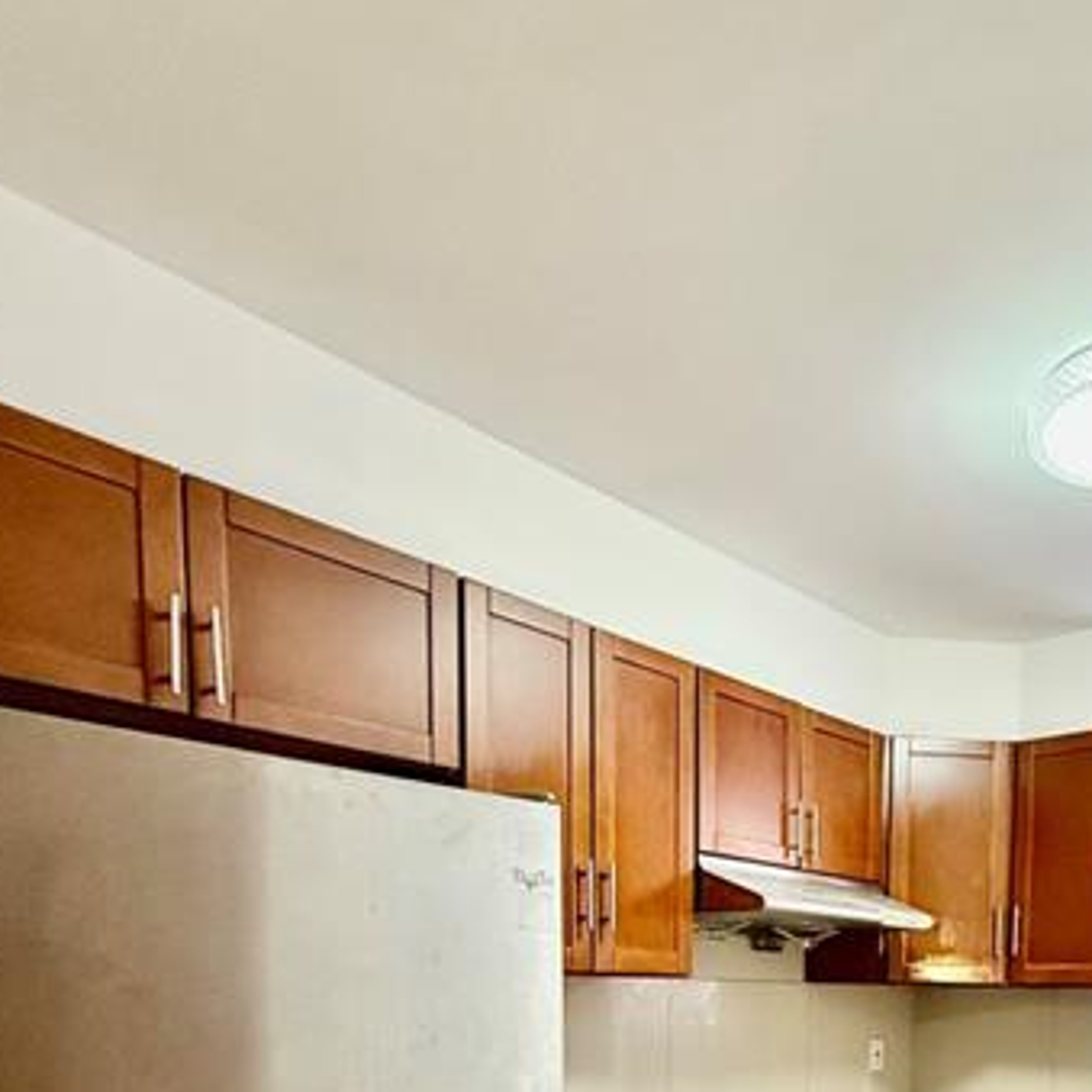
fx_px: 999
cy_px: 1076
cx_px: 879
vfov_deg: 48.0
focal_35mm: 28
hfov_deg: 53.4
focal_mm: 2.22
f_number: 2.2
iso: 400
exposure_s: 1/60
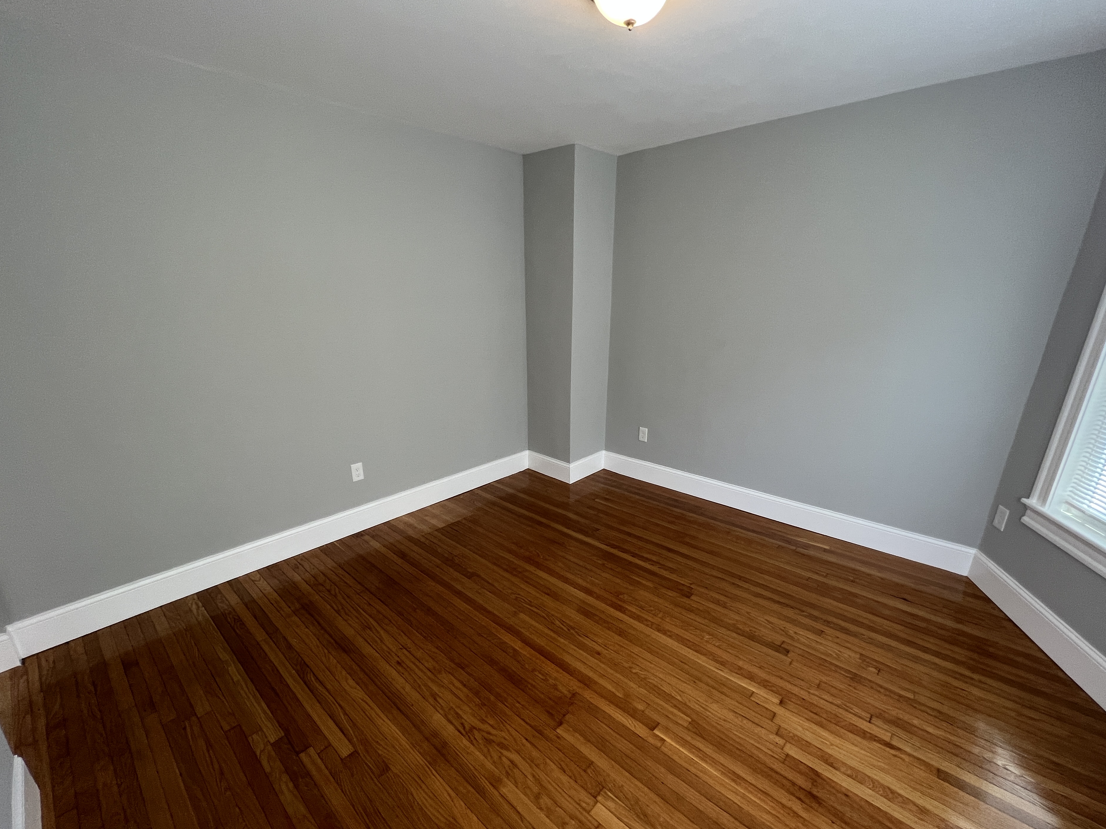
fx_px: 447
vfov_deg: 85.6
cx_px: 566
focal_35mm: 14
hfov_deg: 102.0
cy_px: 438
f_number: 1.8
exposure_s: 1/99
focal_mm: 1.57
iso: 100
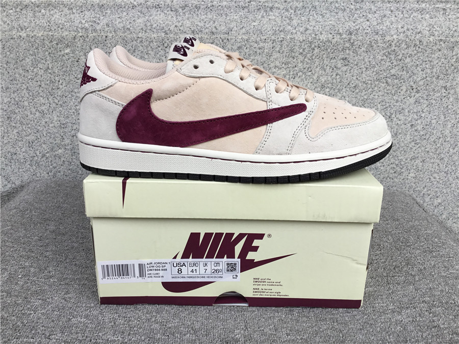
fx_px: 411
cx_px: 230
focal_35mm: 31
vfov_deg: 45.4
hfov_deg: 58.4
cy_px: 172
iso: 25
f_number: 2.4
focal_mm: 3.3
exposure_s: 1/120
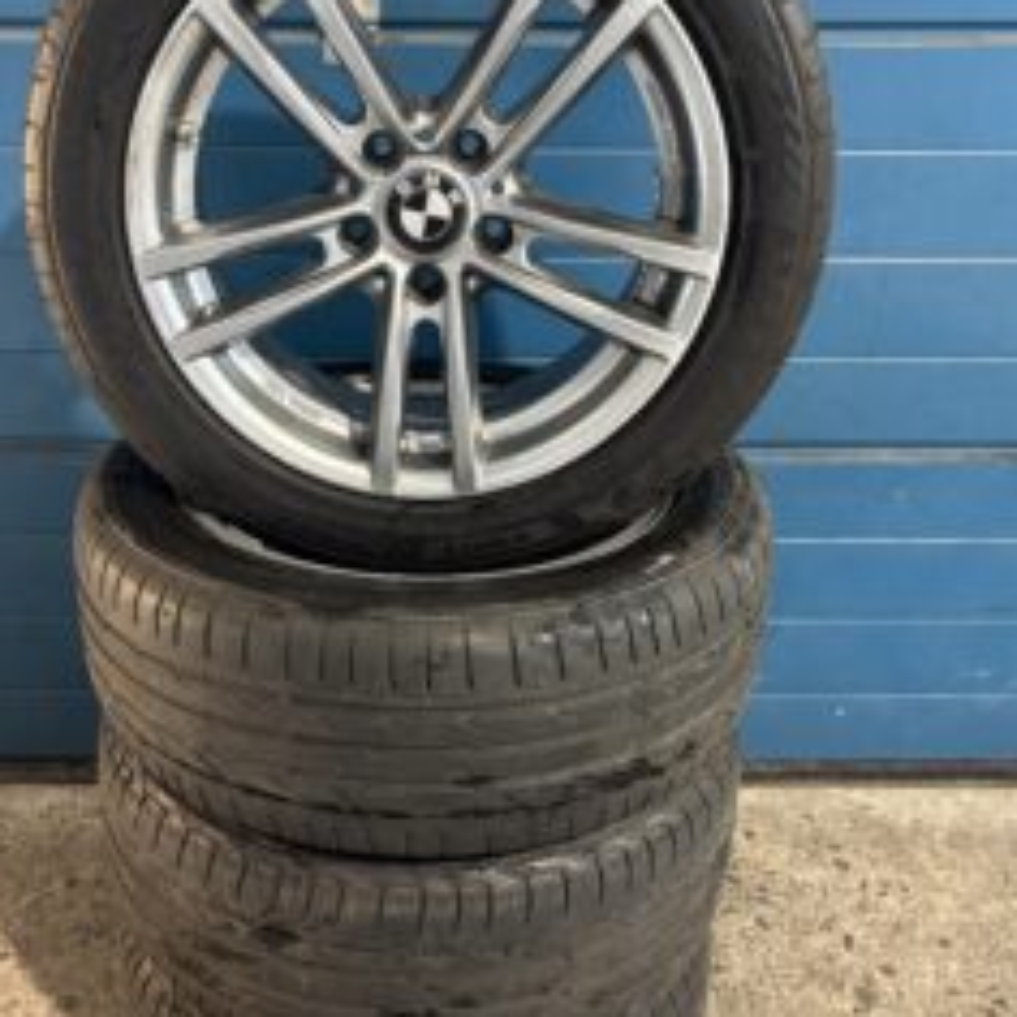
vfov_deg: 42.8
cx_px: 396
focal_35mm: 39
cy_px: 543
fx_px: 1296
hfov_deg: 42.6
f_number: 1.6
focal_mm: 5.96
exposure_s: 1/60
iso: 500
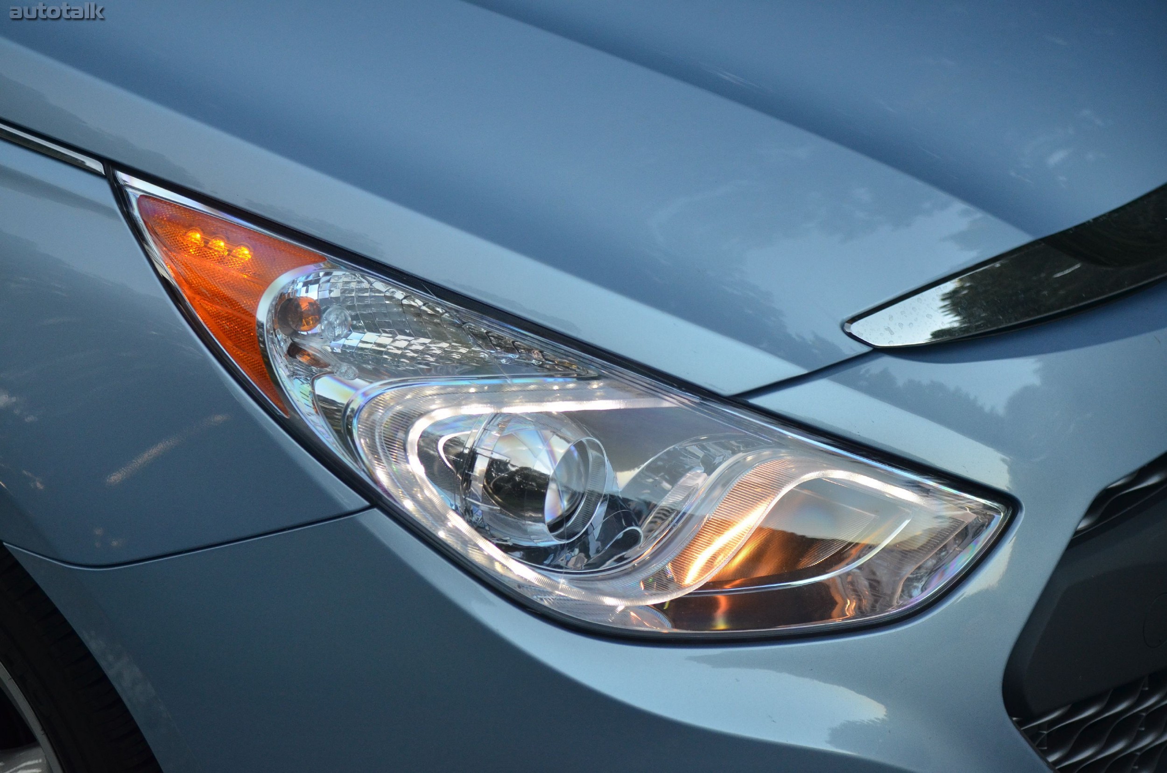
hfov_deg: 33.5
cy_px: 386
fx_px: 1941
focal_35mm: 60
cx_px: 584
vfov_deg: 22.5
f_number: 2.8
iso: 1000
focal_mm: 40
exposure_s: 1/500
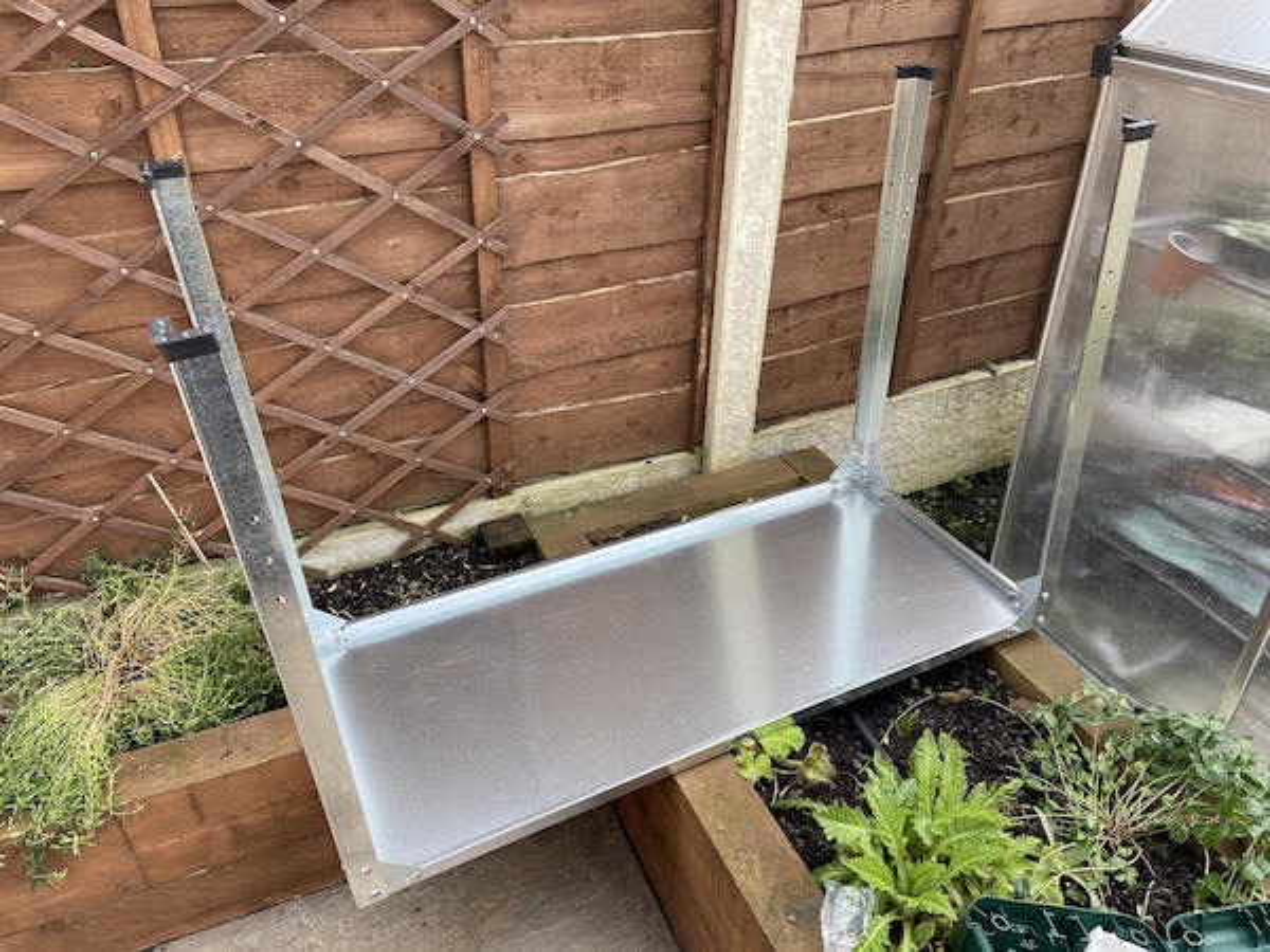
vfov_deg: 53.1
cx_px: 635
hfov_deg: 67.3
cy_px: 476
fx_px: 954
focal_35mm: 26
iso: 32
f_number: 1.8
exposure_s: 1/175
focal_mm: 4.25
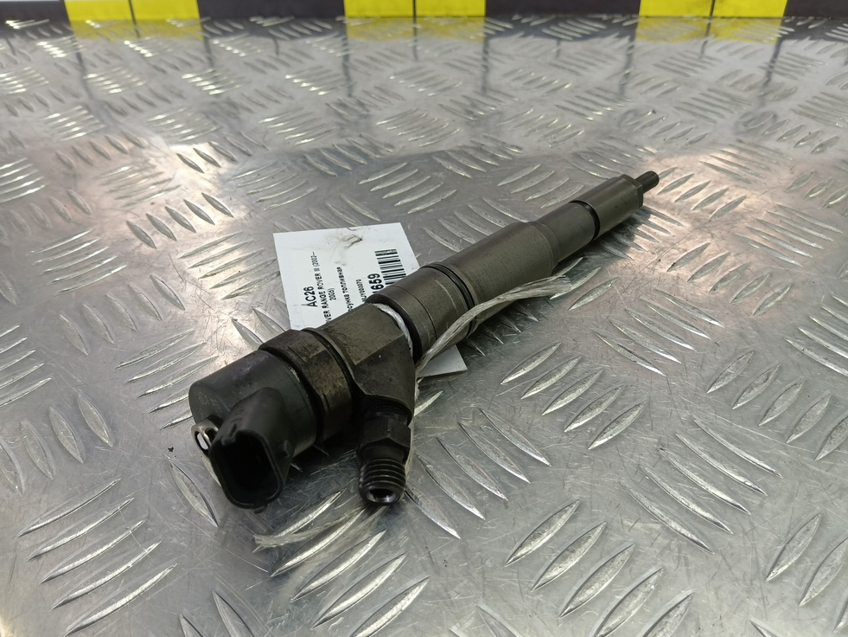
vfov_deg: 56.8
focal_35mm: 24
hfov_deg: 71.6
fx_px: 588
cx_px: 419
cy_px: 327
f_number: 1.6
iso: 101
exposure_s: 1/50
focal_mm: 4.11
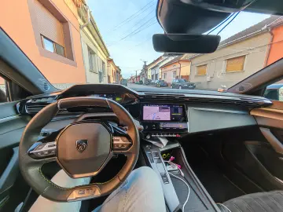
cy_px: 106
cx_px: 142
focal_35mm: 12
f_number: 2
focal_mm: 1.82
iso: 64
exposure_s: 1/50
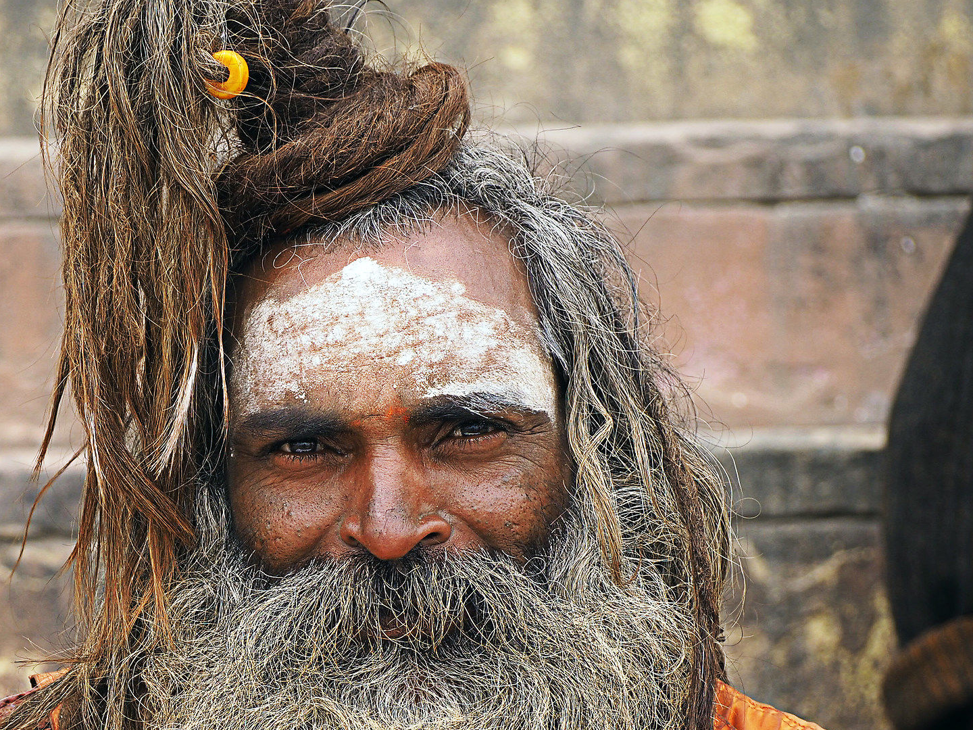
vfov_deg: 6.7
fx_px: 6184
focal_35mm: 220
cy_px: 530
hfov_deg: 9.0
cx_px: 247
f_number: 4.6
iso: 200
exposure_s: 1/320
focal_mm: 66
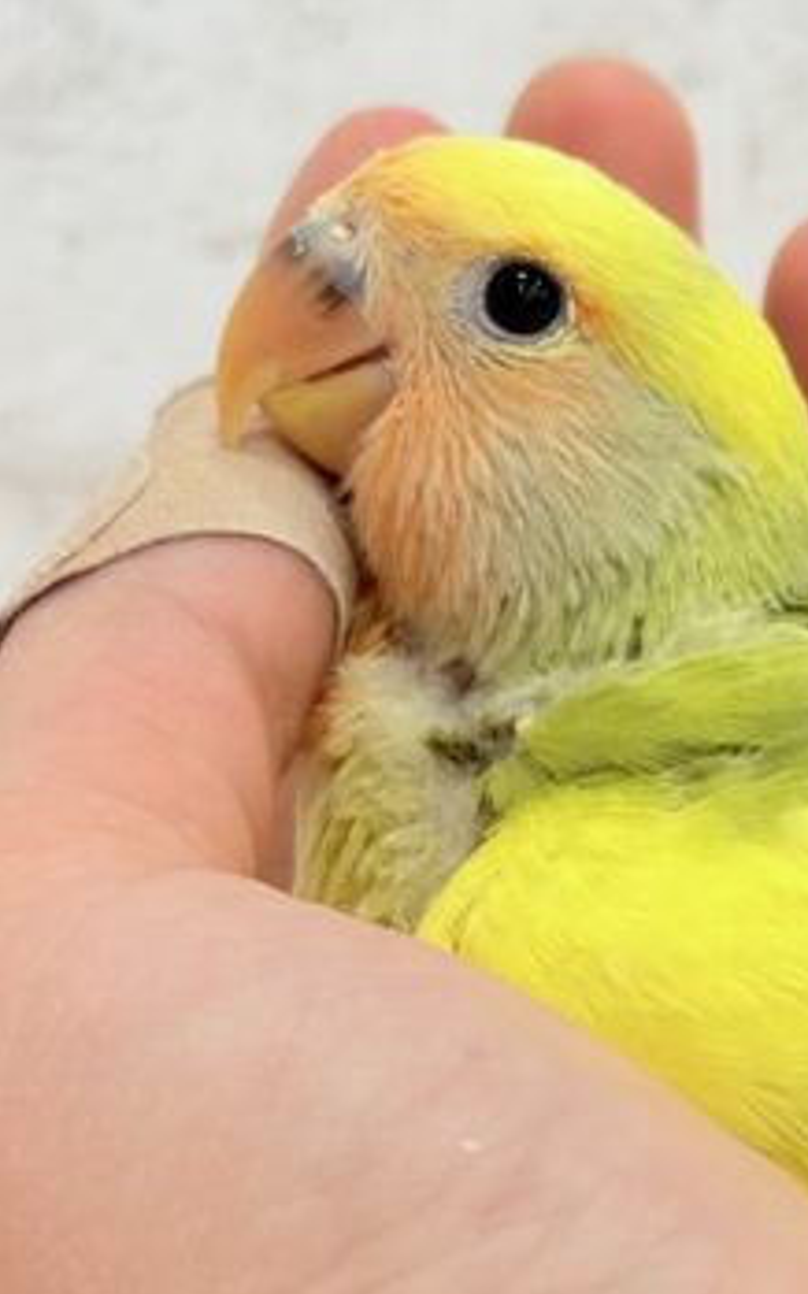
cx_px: 1123
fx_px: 3560
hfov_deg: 12.5
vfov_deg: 20.6
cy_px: 701
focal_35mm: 101
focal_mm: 5.96
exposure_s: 1/100
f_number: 1.6
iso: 64
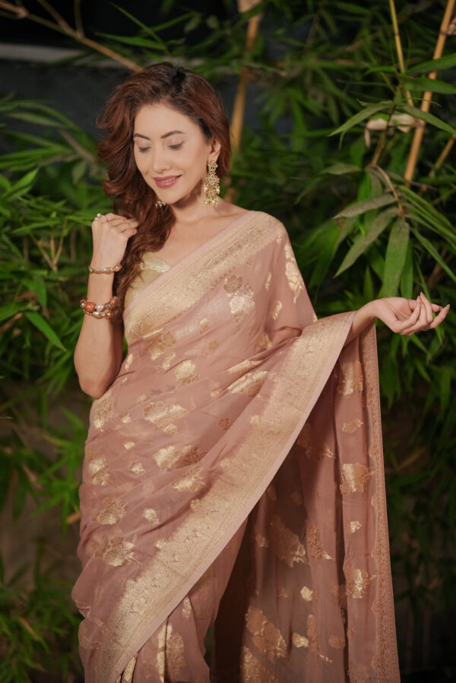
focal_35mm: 85
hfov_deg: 16.1
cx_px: 228
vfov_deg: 23.9
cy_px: 342
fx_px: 1615
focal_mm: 85
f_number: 1.4
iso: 640
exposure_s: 1/800
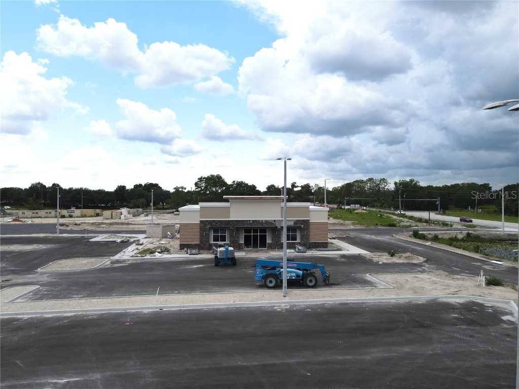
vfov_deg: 56.8
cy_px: 194
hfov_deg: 71.6
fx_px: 360
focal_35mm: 24
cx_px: 260
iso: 100
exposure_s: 1/640
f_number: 2.8
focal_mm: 4.5
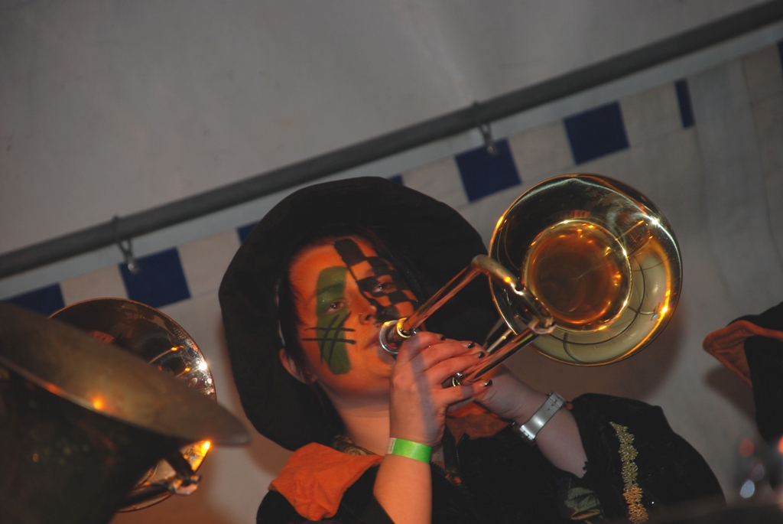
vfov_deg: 6.8
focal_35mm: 202
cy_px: 262
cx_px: 392
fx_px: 4409
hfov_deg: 10.1
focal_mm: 135
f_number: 5.6
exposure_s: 1/60
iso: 200
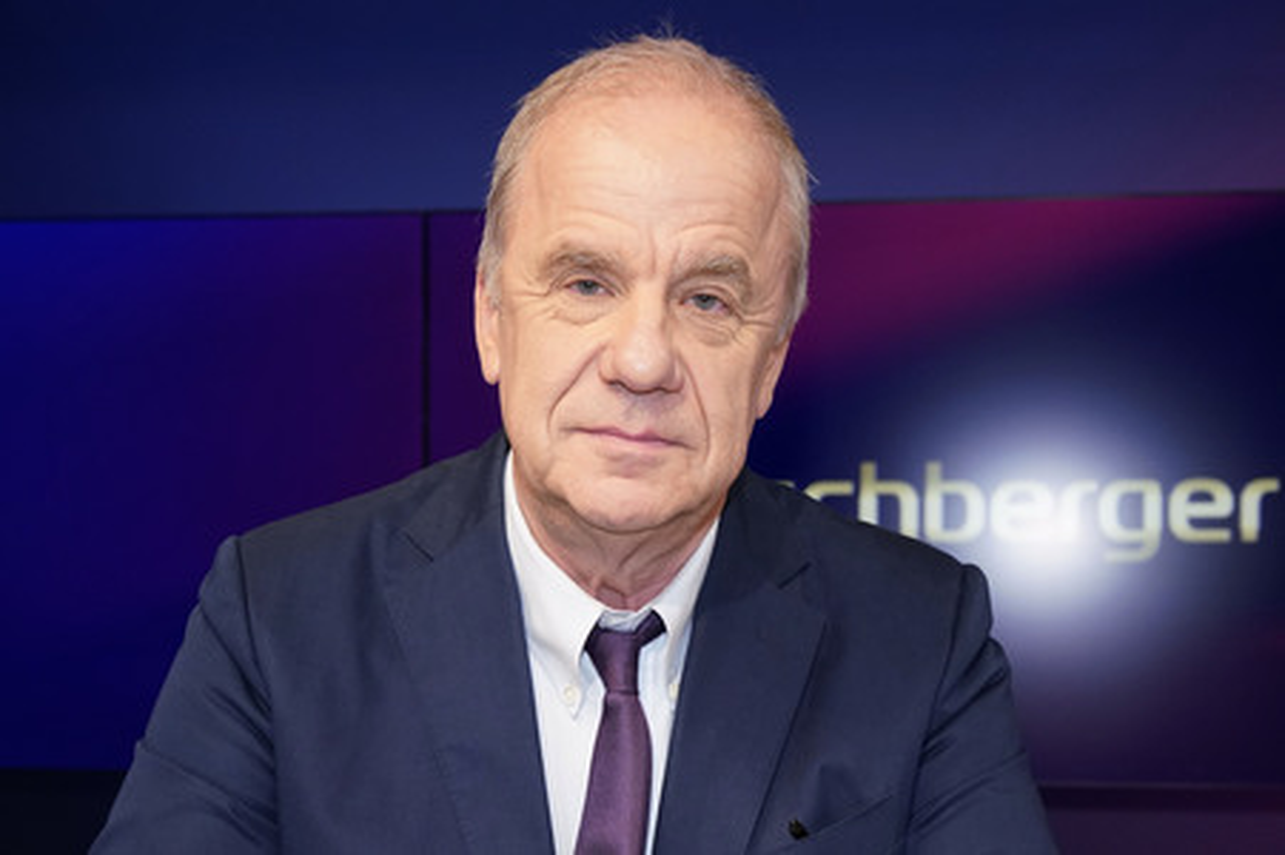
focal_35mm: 42
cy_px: 428
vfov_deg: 31.8
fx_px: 1498
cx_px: 642
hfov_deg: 46.4
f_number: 5
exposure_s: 1/160
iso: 2000
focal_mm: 42
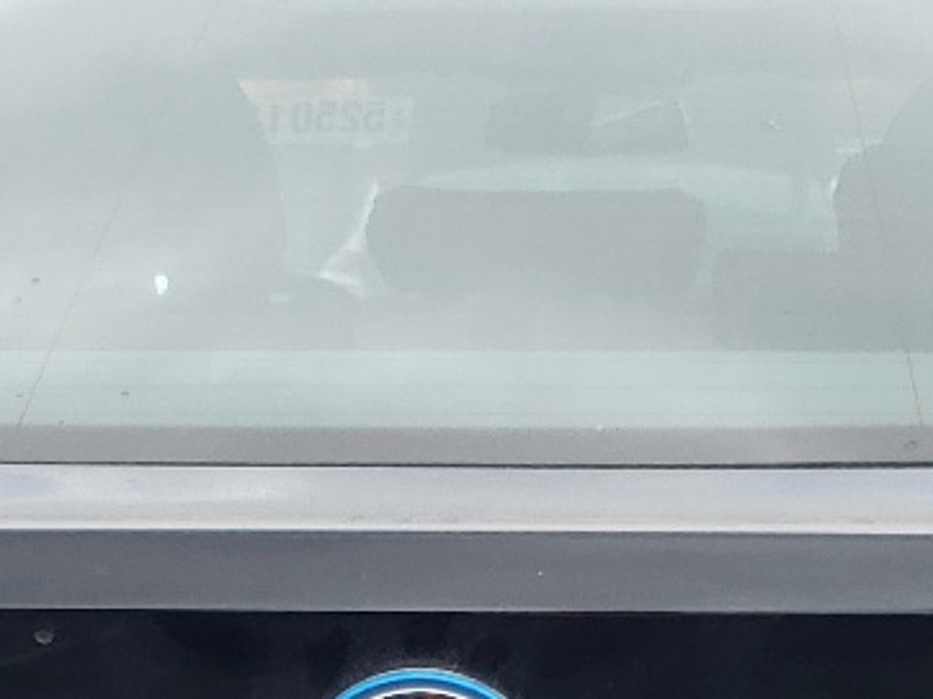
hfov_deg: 17.1
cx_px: 461
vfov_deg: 12.0
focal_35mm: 115
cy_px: 1205
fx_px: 3098
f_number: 1.5
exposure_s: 1/625
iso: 50
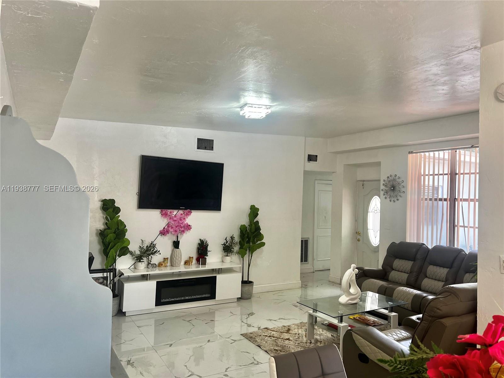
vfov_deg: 53.1
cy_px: 189
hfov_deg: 67.3
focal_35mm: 26
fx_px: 379
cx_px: 252
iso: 125
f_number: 1.5
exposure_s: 1/107
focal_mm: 5.7
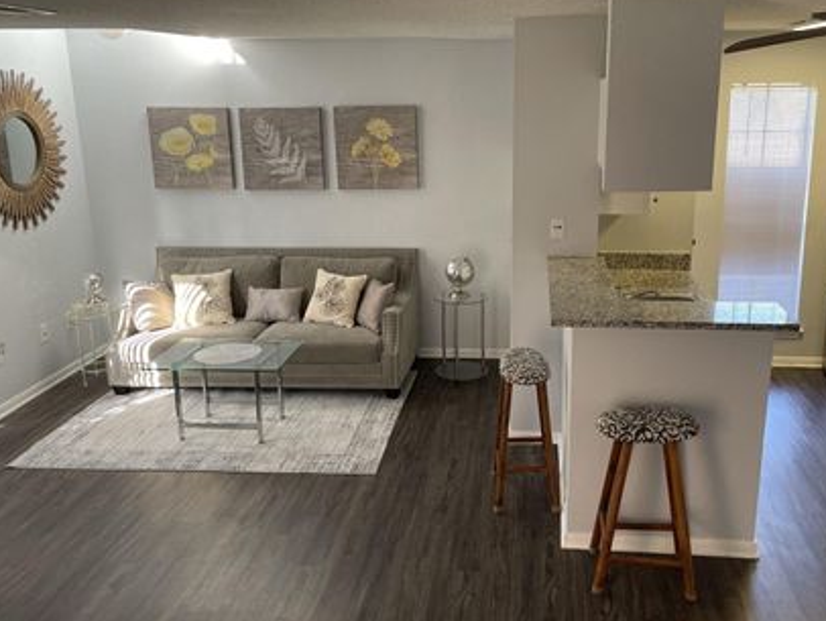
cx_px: 468
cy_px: 288
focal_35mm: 32
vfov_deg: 44.2
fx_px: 764
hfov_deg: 56.6
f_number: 1.6
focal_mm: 4.2
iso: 125
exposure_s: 1/107
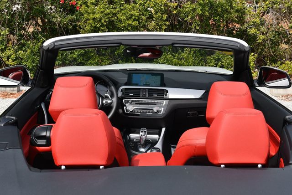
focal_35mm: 58
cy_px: 98
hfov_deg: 34.5
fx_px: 471
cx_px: 146
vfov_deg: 23.4
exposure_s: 1/250
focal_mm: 29
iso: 125
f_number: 8
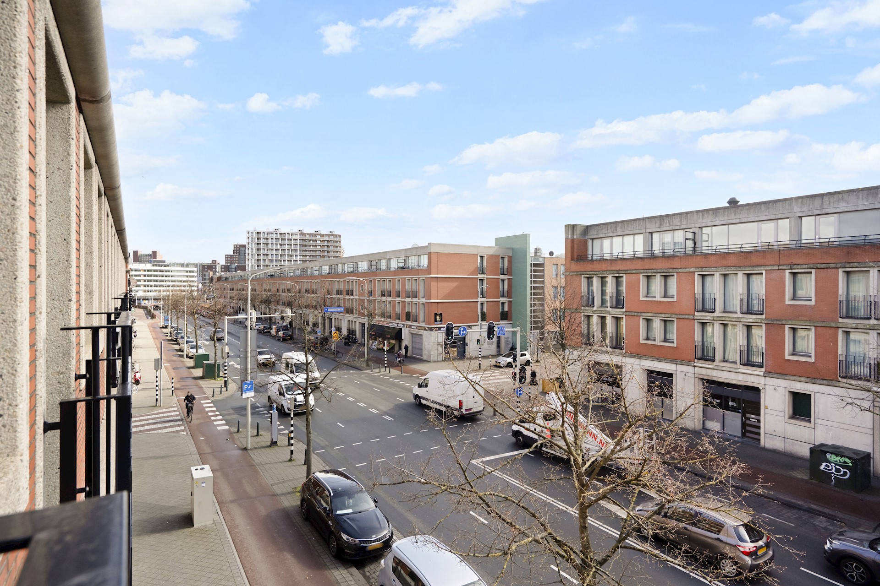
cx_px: 440
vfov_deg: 64.6
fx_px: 464
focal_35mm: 19
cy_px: 293
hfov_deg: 86.9
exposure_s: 1/800
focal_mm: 19
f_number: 8
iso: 800
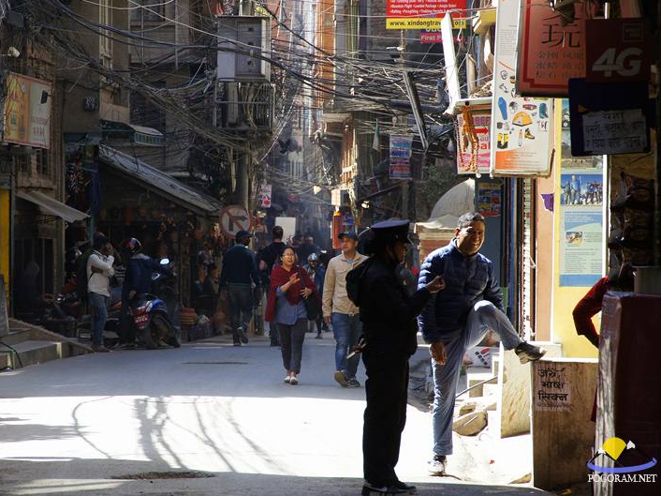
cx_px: 301
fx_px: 3275
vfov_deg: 8.6
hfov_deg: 11.5
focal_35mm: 172
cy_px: 248
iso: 400
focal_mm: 105
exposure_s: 1/160
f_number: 7.1
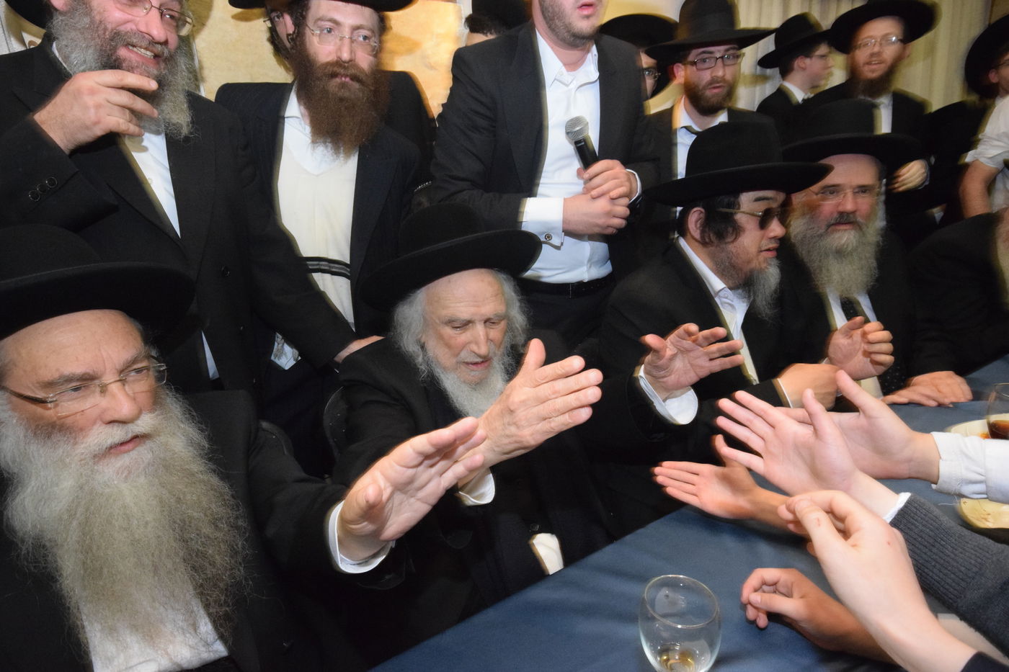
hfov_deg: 81.2
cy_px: 336
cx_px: 504
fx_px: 588
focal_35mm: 21
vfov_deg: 59.5
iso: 5000
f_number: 11
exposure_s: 1/100
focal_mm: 14
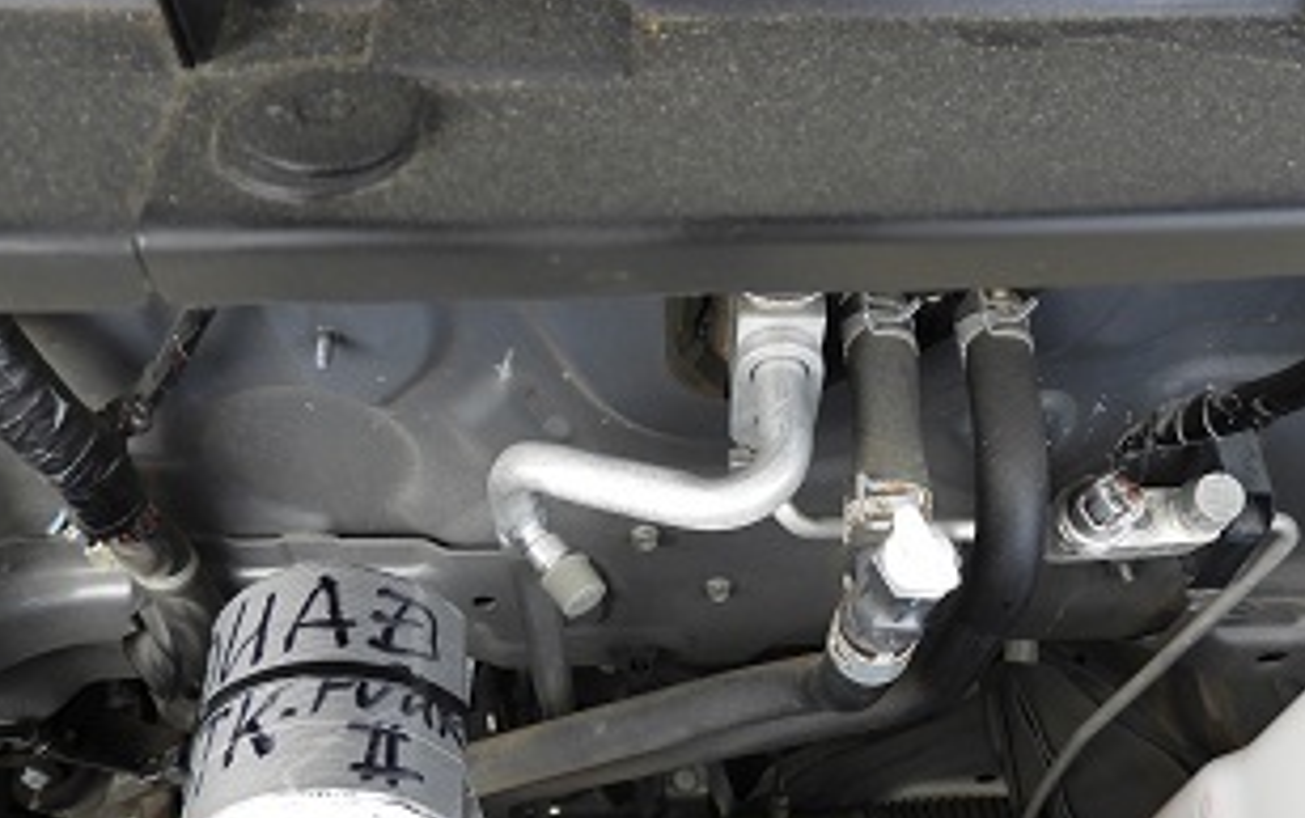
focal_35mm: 33
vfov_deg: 37.9
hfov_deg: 57.8
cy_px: 555
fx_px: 1175
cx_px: 763
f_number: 3.3
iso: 100
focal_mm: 4.3
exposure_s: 1/100
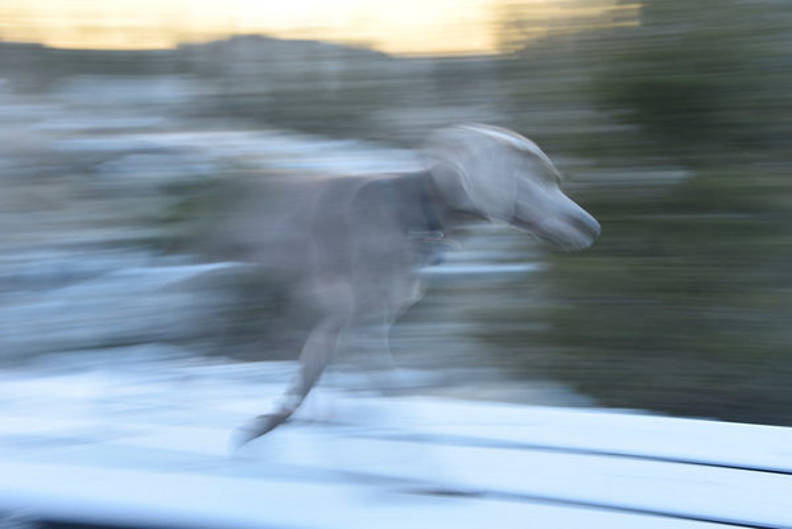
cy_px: 264
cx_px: 396
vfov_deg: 28.1
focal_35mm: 48
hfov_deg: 41.1
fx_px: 1057
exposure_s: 1/10
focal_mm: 48
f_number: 7.1
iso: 200
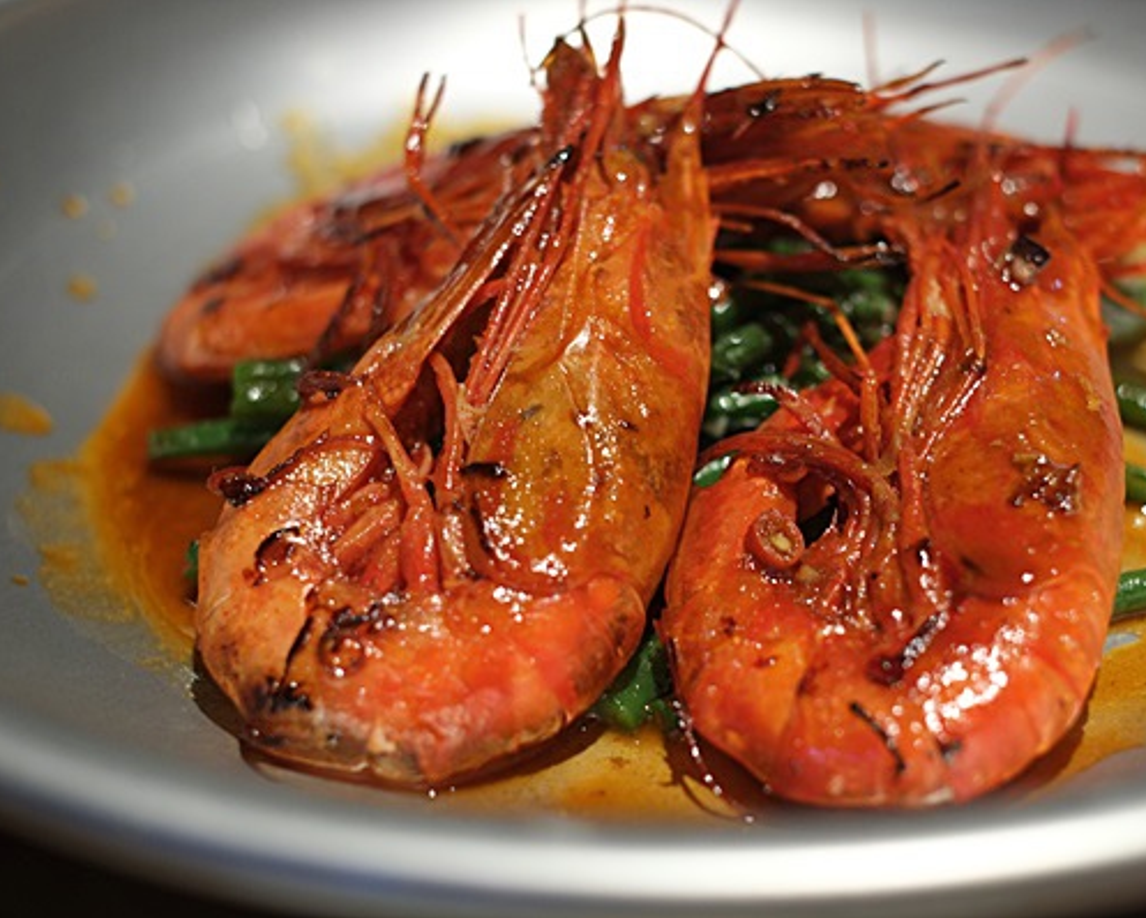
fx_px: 2036
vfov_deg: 25.4
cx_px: 669
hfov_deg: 31.4
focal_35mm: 60
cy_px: 459
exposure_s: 1/8.5
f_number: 2.8
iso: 640
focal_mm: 35
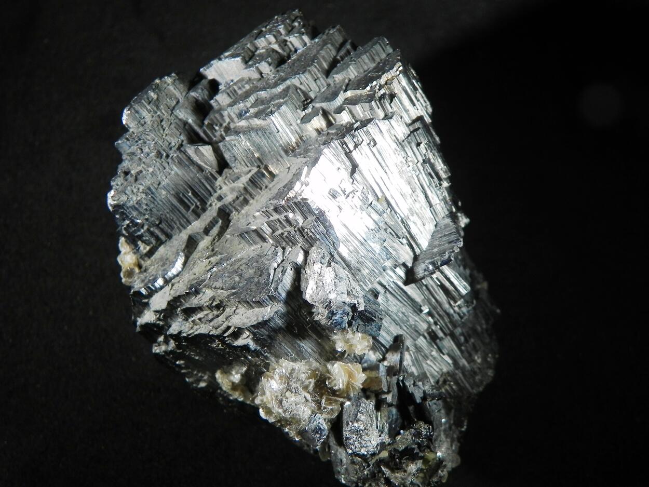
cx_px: 324
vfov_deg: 31.5
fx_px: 863
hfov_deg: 41.2
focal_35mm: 46
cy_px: 244
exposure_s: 1/156
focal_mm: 8.2
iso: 160
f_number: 3.2
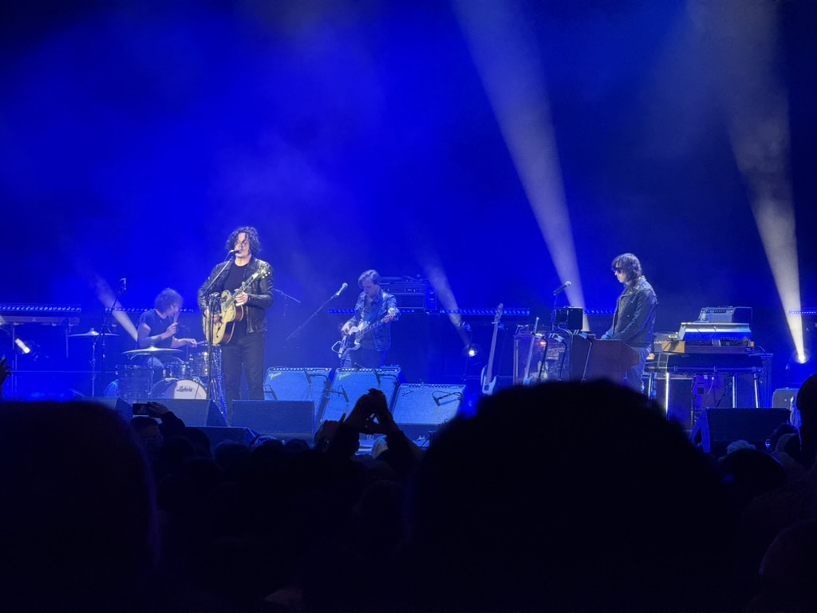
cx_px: 408
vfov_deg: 12.3
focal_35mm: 120
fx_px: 2832
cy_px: 306
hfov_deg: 16.4
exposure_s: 1/44
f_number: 2.8
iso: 800
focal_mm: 15.66
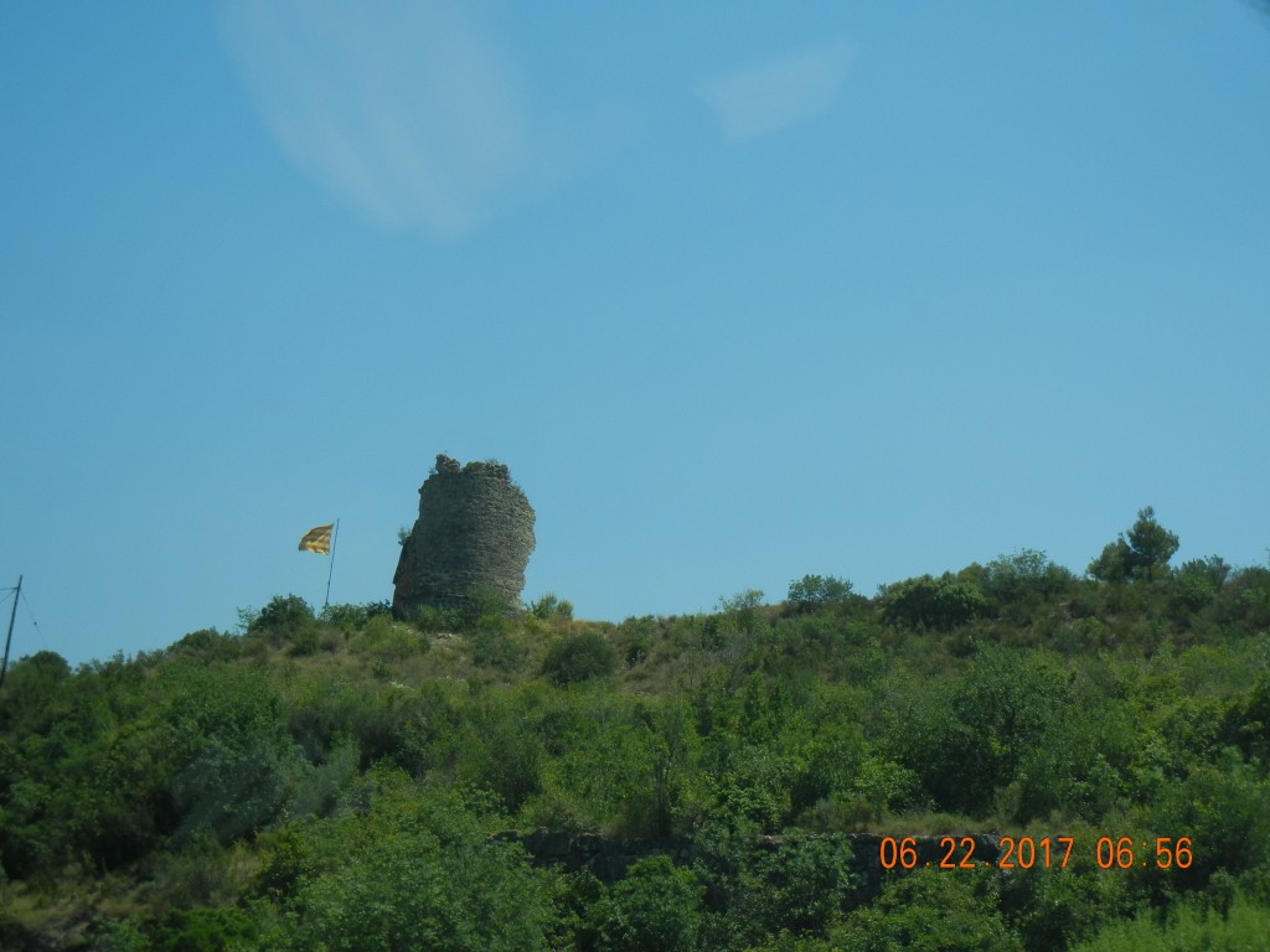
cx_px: 635
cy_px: 476
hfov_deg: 25.3
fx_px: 2825
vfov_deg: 19.1
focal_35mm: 77
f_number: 8.6
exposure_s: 1/306
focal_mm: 13.9
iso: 160
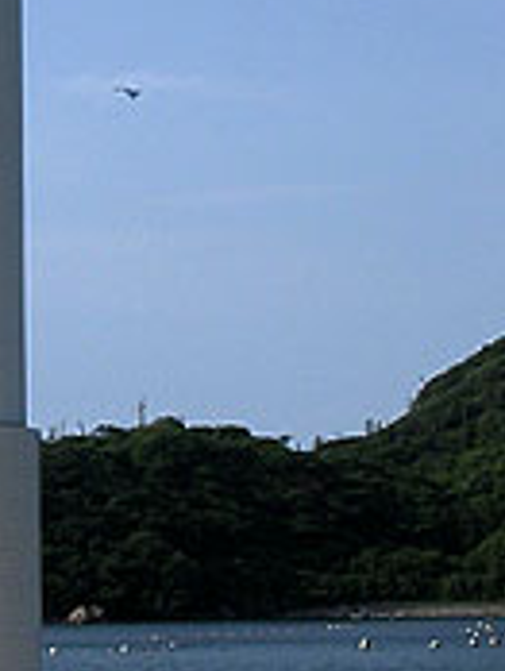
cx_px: 4
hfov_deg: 10.9
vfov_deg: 14.6
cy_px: 278
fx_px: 2620
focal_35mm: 135
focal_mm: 7.5
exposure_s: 1/326
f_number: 6.2
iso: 100
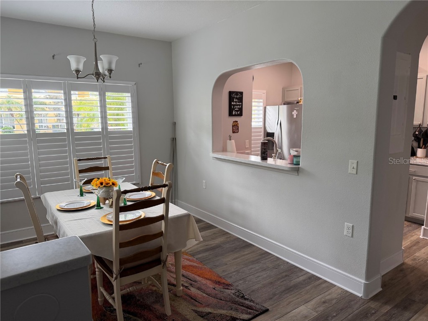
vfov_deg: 56.8
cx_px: 214
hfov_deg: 71.6
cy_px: 160
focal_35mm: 24
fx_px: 297
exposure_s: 1/216
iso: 160
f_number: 1.78
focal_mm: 6.76
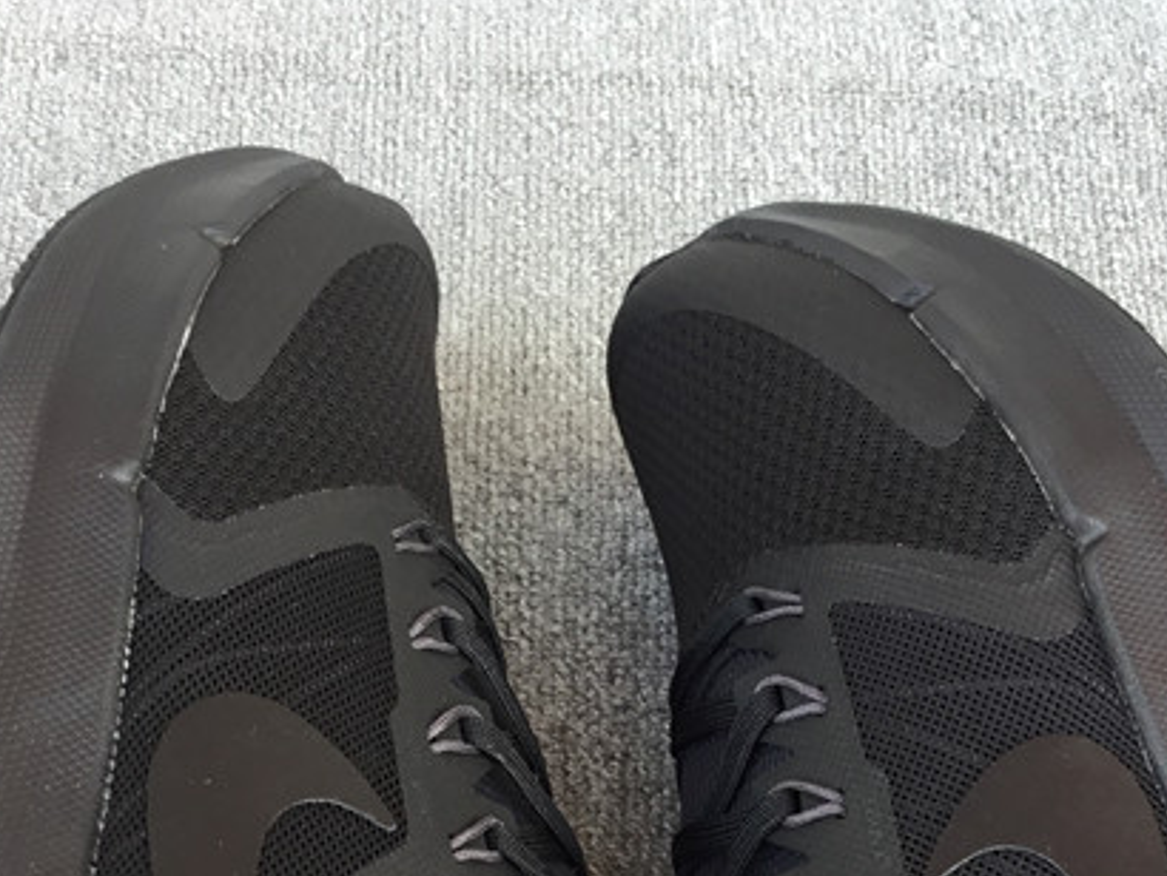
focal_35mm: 68
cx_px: 555
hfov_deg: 28.5
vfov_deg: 21.0
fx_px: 2294
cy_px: 860
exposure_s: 1/50
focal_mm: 3.3
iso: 32
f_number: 2.4
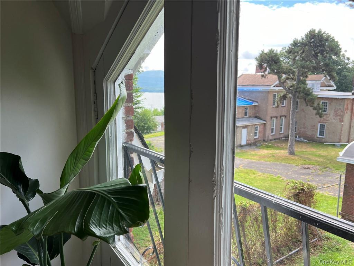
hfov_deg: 67.3
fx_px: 266
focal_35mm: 26
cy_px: 133
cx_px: 177
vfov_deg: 53.1
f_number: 1.5
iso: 50
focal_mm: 5.7
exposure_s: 1/639
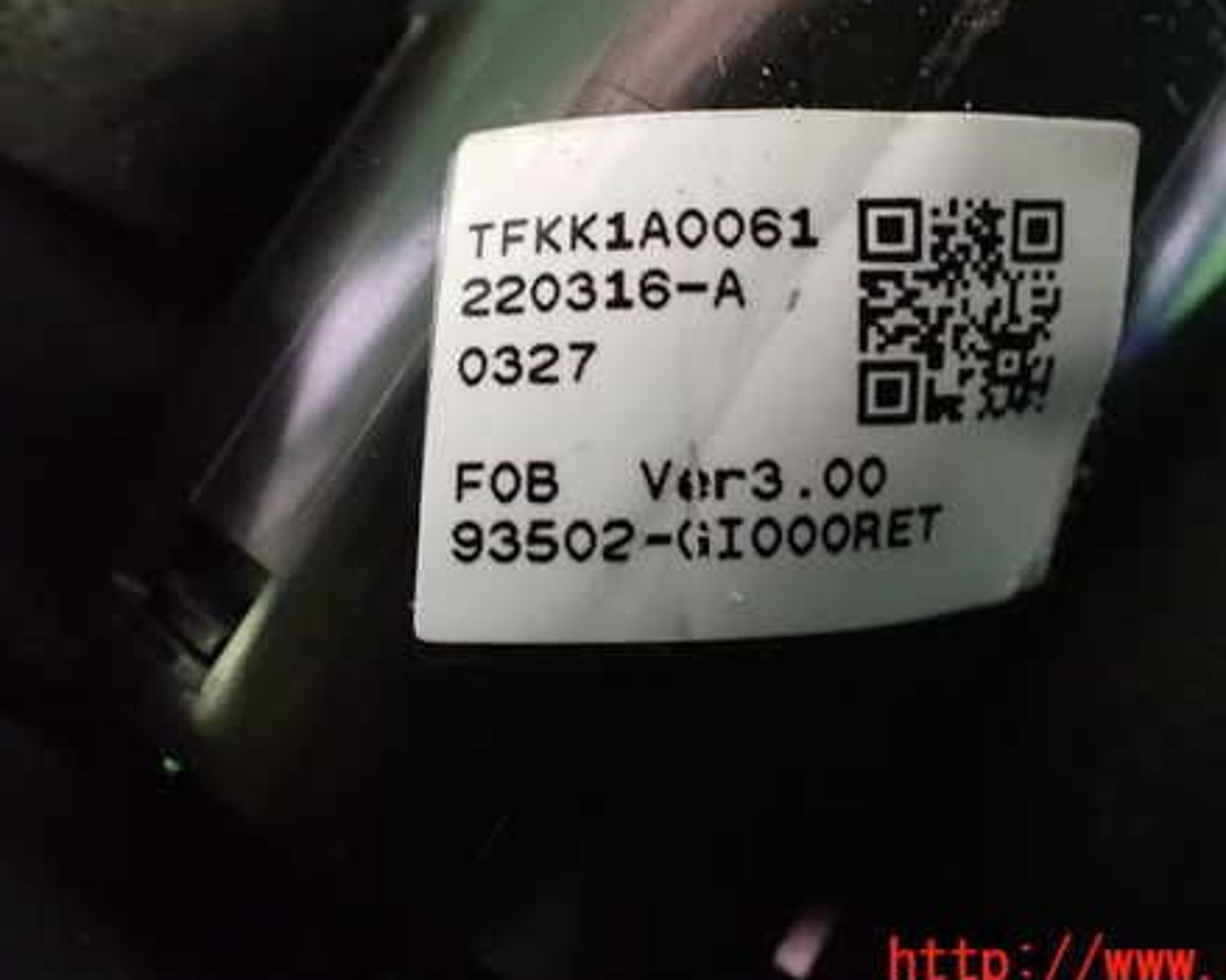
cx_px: 681
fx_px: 1451
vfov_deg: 37.1
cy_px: 371
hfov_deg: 45.7
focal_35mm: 40
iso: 1600
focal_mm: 5.4
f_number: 2.3
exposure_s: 1/15
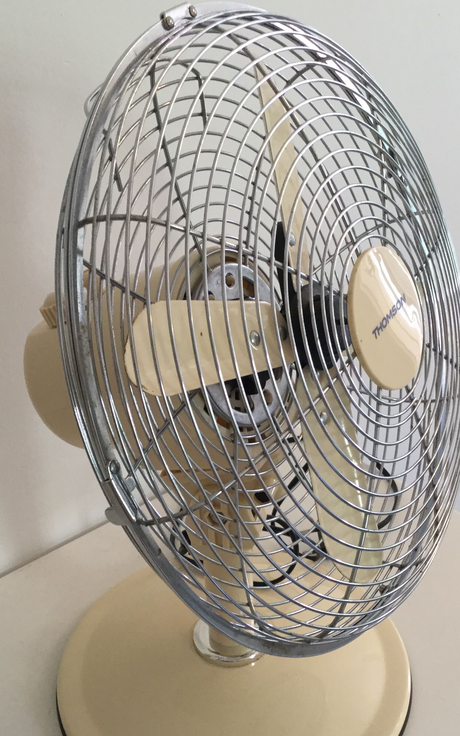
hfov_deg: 29.2
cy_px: 428
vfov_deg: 45.1
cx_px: 228
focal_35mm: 44
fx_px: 882
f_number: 2.4
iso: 80
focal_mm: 3.3
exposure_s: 1/33
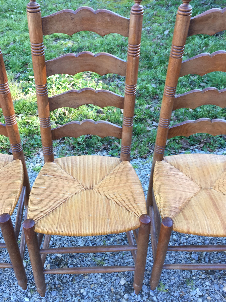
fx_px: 287
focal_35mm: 33
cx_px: 100
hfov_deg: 42.9
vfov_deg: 55.2
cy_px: 132
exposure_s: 1/100
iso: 40
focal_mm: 4.15
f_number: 2.2
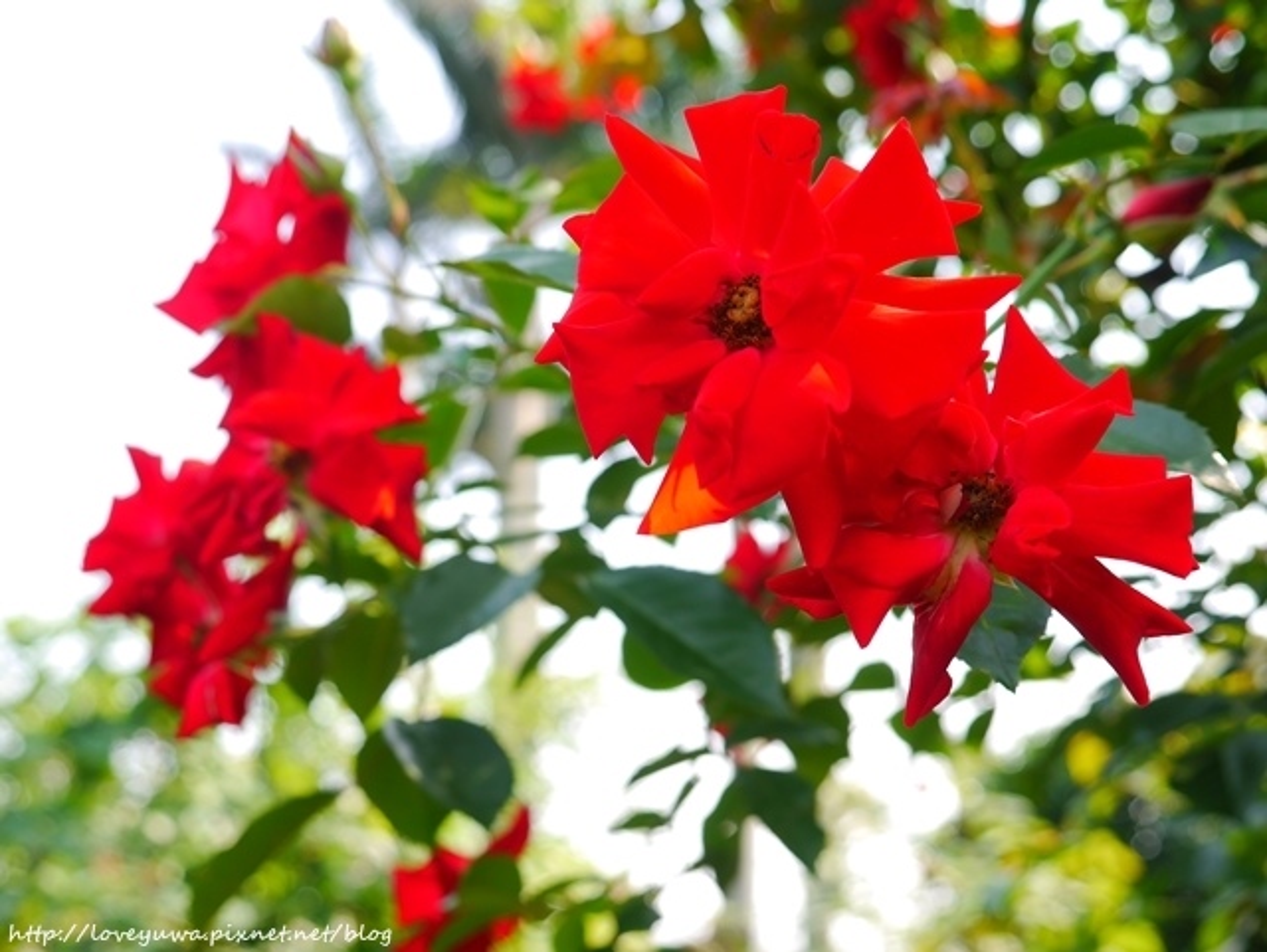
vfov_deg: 36.0
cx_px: 634
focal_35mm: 40
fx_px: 1465
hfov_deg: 46.8
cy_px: 476
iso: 160
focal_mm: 20
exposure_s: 1/160
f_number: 5
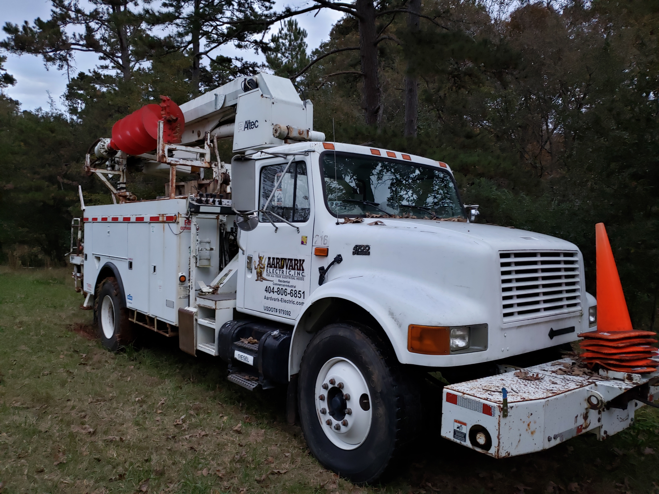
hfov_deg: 67.3
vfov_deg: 53.1
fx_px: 495
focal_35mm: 26
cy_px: 247
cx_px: 330
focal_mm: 4.3
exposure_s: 1/60
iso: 250
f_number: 1.5
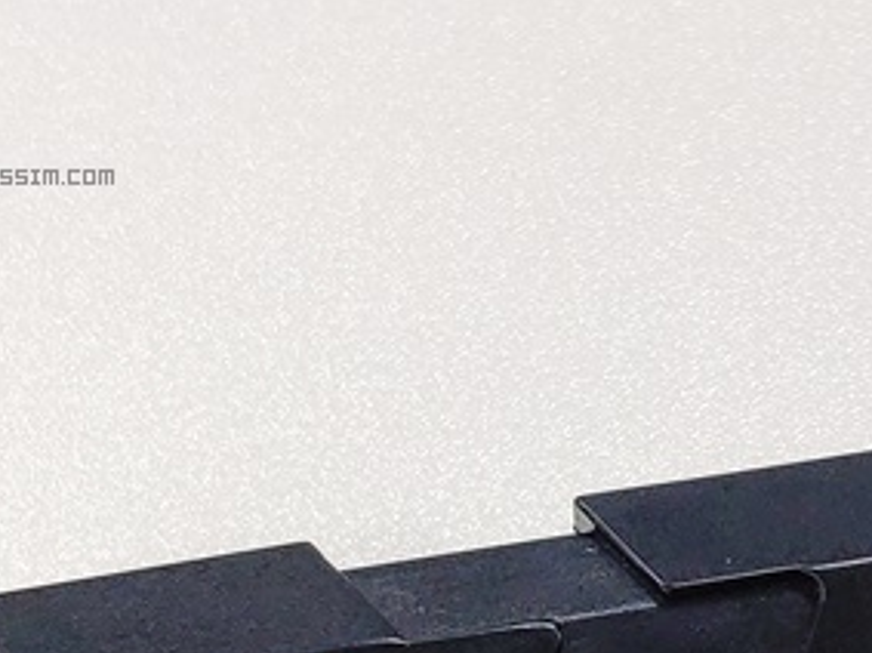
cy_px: 658
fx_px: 1309
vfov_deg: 26.5
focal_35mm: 52
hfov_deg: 35.6
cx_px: 696
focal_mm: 4.22
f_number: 1.8
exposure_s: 1/120
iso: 218
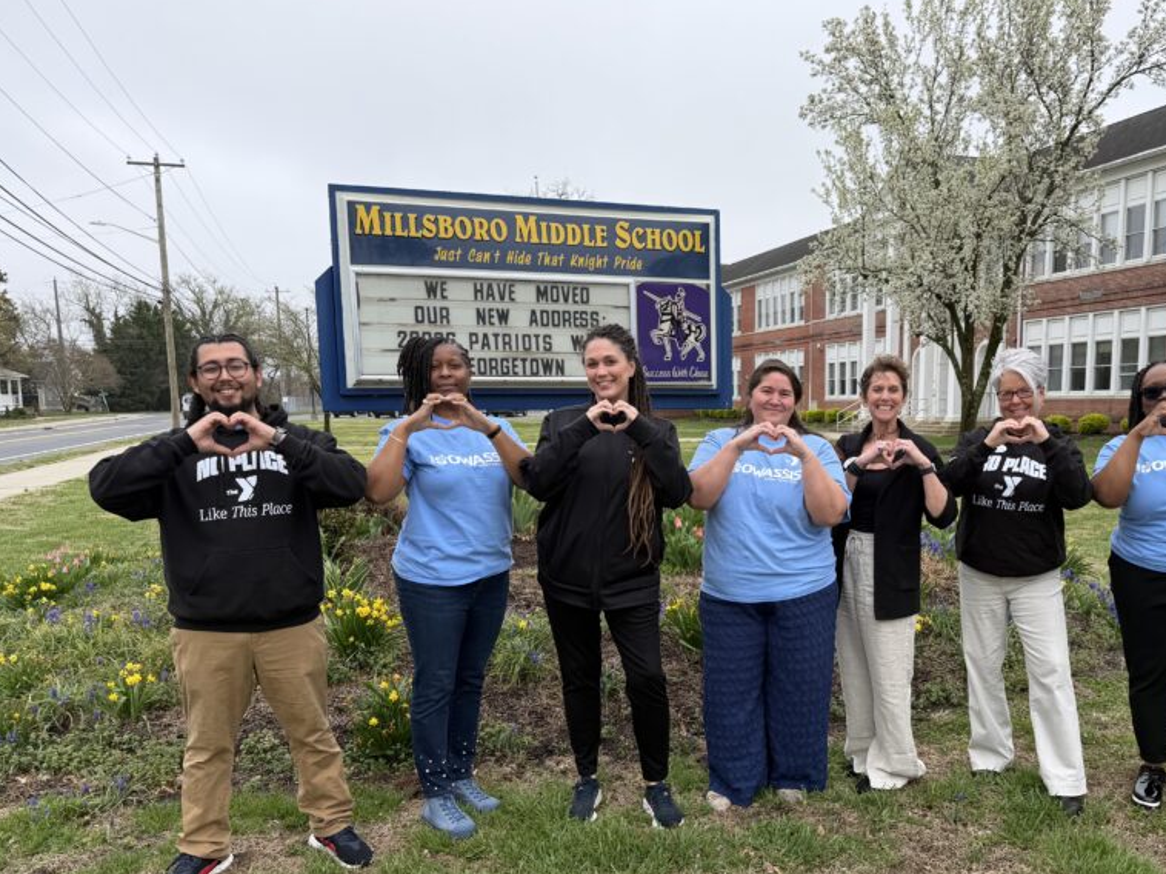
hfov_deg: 57.4
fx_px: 1044
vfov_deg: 45.1
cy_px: 532
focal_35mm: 31
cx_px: 748
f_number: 1.78
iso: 80
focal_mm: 6.76
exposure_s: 1/1192
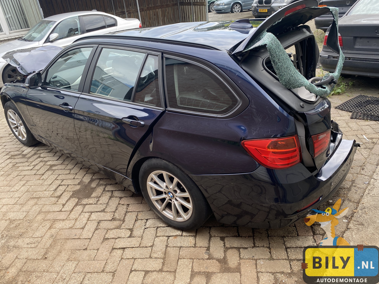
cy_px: 143
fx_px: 296
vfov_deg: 51.4
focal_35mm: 27
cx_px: 190
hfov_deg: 65.3
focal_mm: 4.25
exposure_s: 1/343
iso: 32
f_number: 1.8
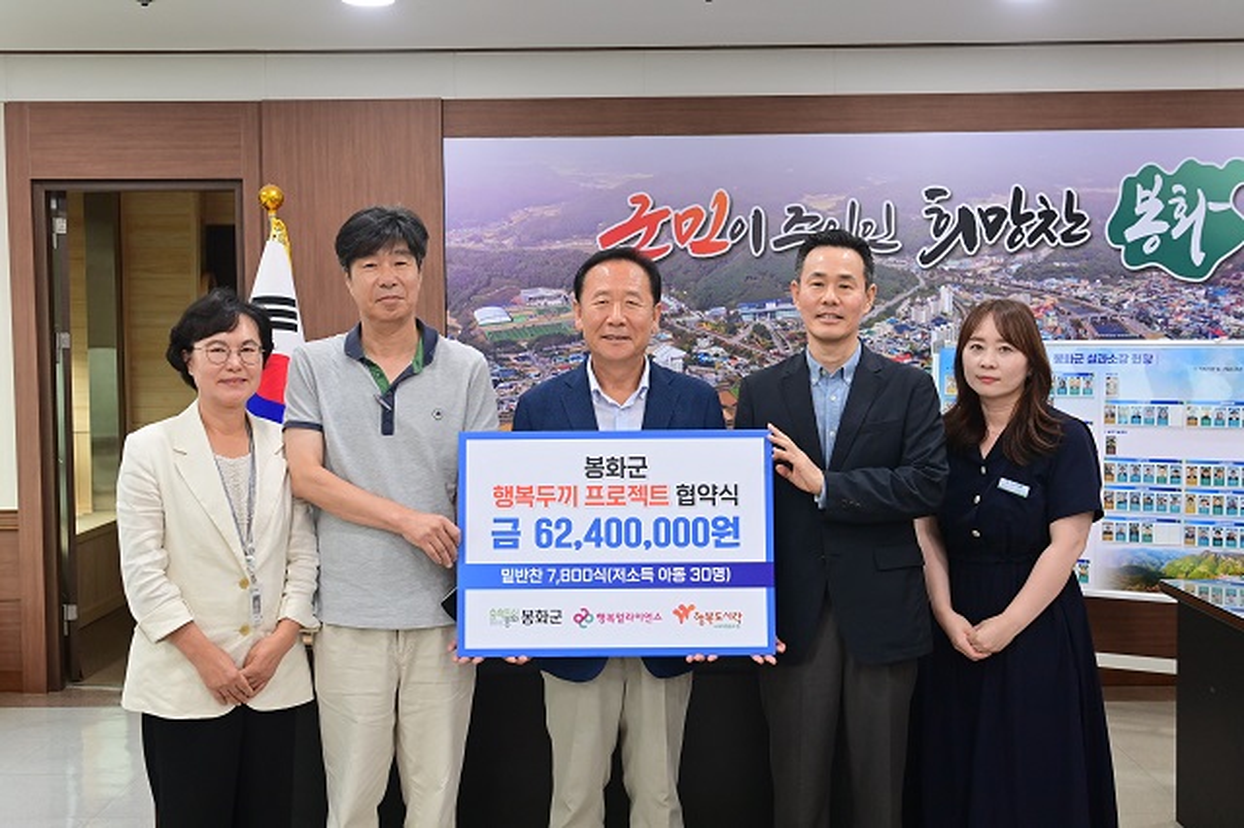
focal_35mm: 45
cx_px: 622
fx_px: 1554
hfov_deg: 43.6
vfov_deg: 29.8
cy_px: 414
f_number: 5
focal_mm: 45
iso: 2000
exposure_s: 1/160
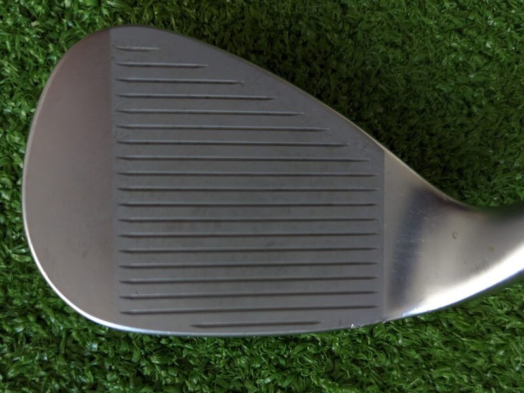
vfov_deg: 56.8
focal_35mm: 24
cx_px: 262
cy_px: 196
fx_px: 363
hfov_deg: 71.6
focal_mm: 6.81
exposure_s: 1/90
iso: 407
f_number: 1.85
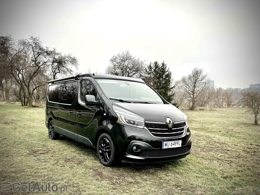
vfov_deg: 53.1
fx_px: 195
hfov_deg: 67.3
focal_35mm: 26
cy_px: 98
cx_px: 130
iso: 32
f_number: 1.5
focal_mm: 5.7
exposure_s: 1/121
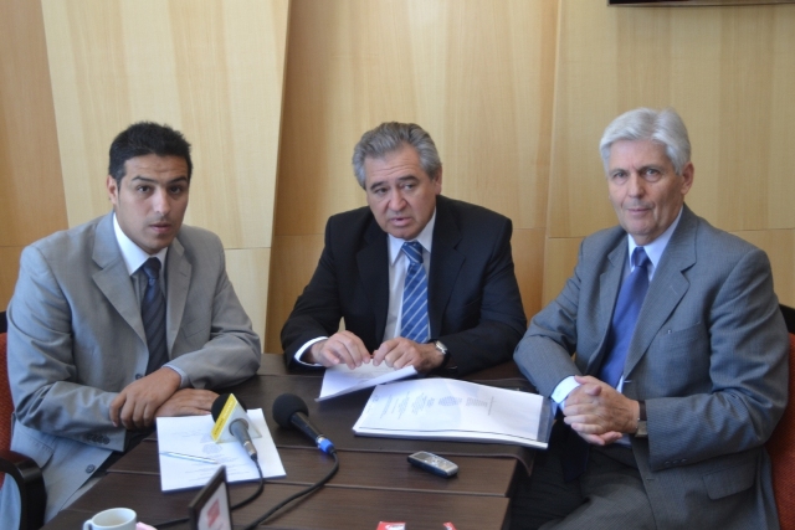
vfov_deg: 30.9
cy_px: 265
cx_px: 398
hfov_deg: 45.0
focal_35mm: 44
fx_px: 961
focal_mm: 29
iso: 400
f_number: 4
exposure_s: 1/60
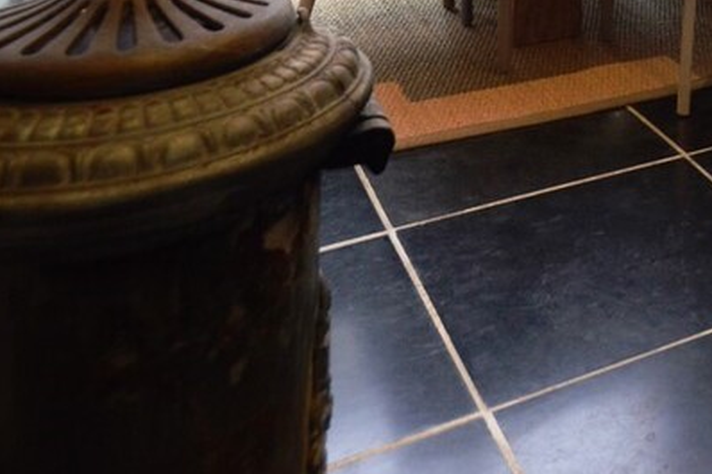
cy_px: -320
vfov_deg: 20.6
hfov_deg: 30.4
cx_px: 935
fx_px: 1008
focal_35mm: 51
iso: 400
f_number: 4.5
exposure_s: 1/80
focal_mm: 10
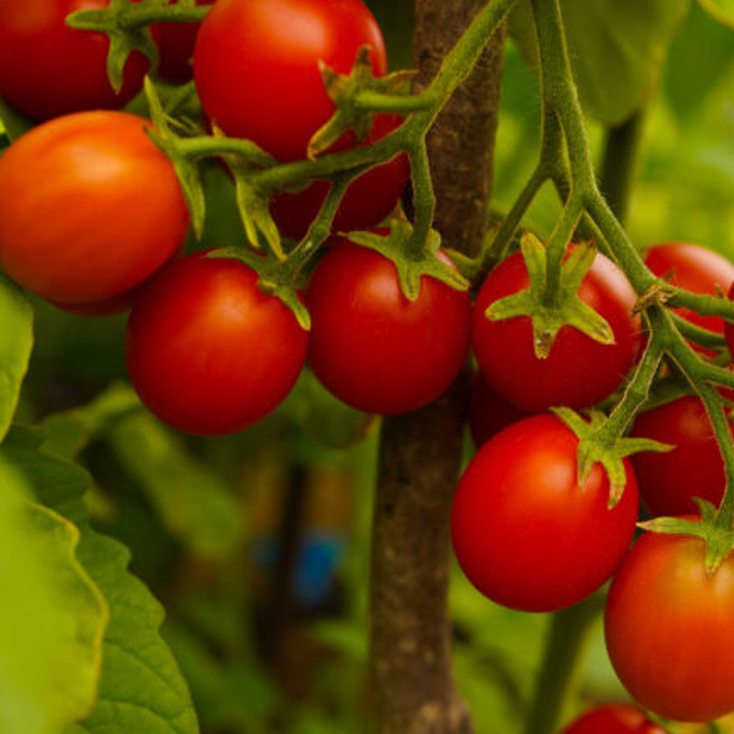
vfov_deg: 28.6
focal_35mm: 60
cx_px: 415
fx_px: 1439
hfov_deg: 28.6
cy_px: 375
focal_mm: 30
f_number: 4.5
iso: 160
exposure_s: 1/125
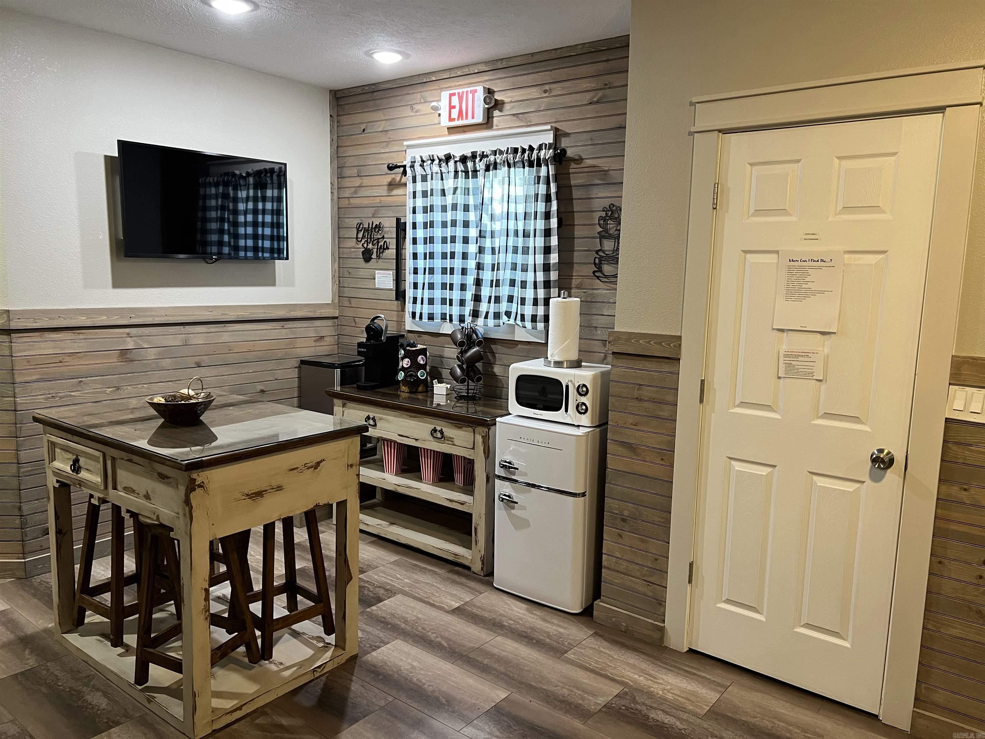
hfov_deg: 67.3
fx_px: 740
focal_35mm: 26
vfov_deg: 53.1
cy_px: 370
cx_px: 492
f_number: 1.5
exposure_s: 1/60
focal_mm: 5.7
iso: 200
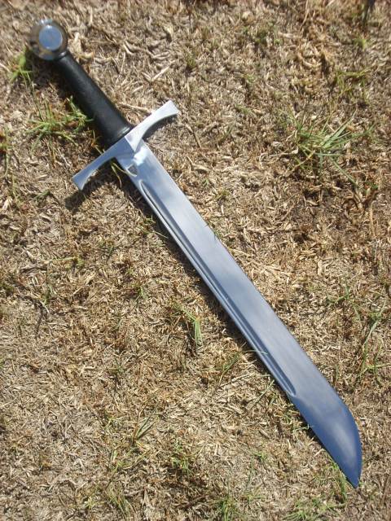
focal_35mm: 54
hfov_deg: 27.0
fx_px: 813
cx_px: 196
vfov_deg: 35.5
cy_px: 260
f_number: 6.9
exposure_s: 1/193
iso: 64
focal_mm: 9
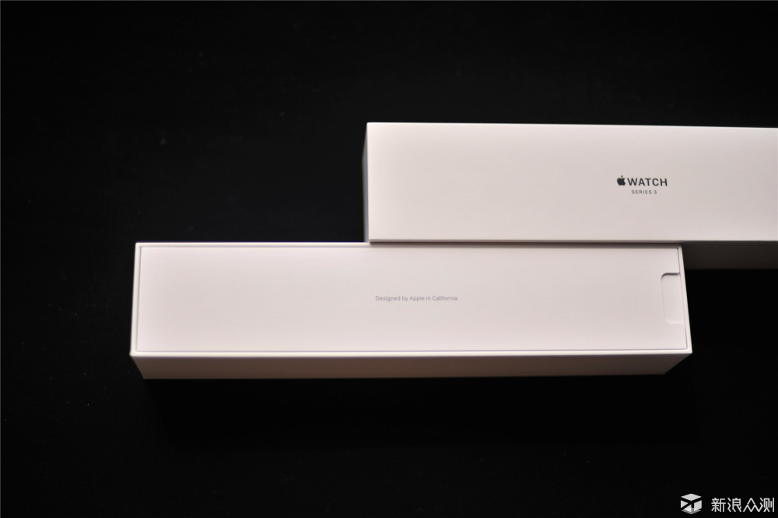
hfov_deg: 39.6
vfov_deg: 26.9
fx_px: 1080
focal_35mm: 50
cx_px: 389
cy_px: 259
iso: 200
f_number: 1.4
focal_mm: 50
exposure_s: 1/5000
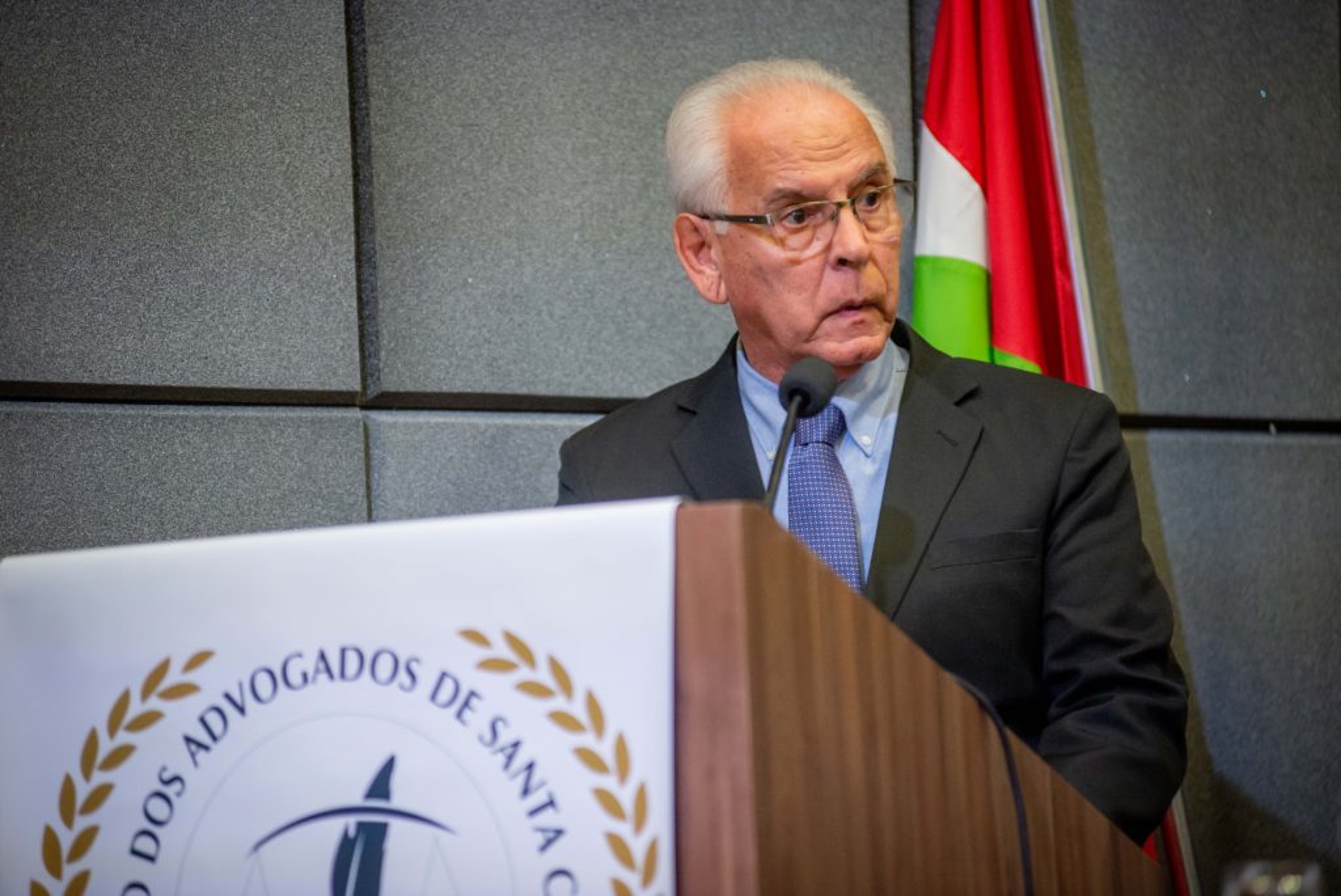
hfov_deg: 10.3
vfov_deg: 6.9
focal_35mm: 200
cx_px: 670
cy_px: 448
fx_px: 7454
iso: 2500
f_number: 2.8
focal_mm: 200
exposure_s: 1/125
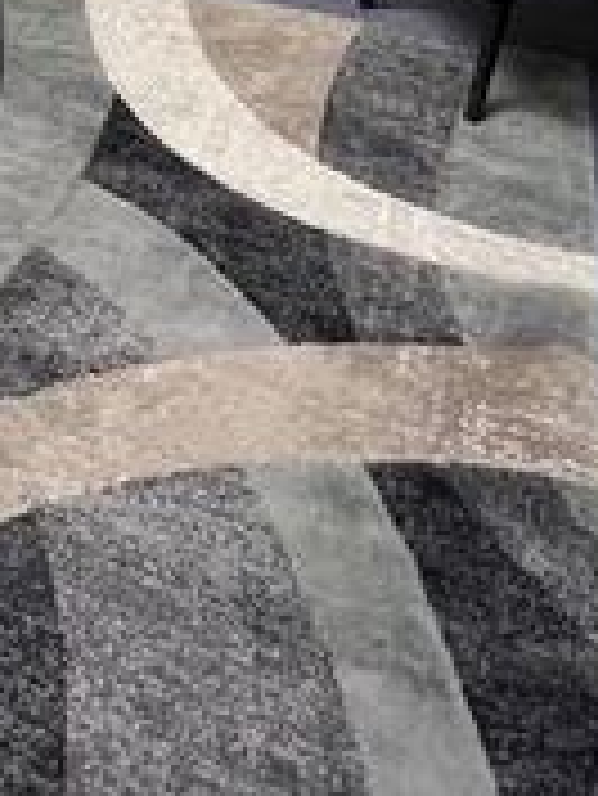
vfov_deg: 29.4
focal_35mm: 49
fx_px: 1127
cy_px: -295
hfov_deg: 27.8
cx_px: -9
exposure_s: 1/60
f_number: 1.8
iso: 160
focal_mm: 1.57
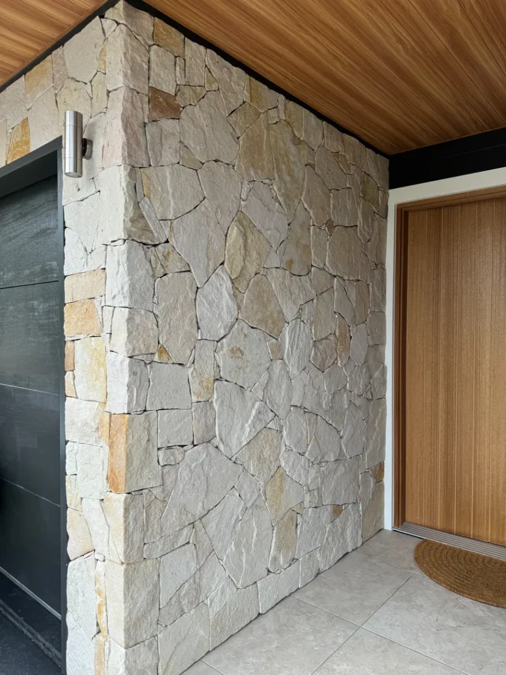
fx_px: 468
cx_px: 253
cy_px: 338
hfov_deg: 56.8
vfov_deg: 71.6
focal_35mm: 24
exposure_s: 1/220
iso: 64
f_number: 1.8
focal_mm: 6.86
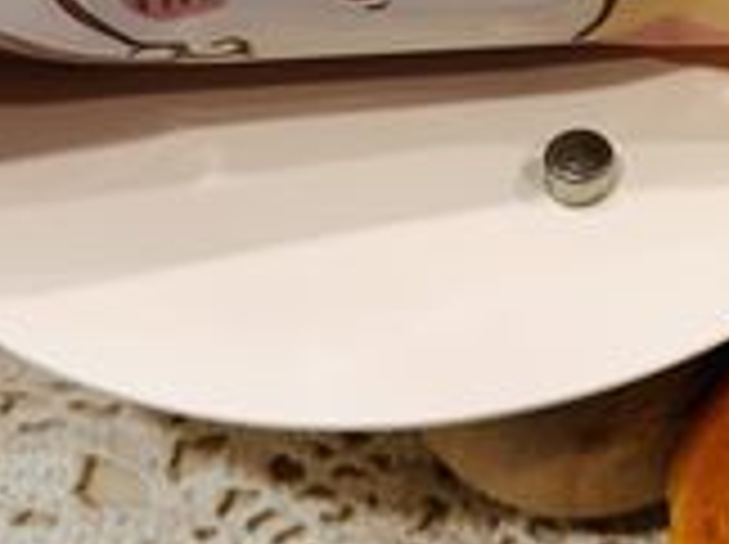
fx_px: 1872
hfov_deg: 21.4
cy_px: -45
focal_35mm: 89
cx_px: 698
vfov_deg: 16.1
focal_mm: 6.86
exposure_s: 1/120
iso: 100
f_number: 1.78
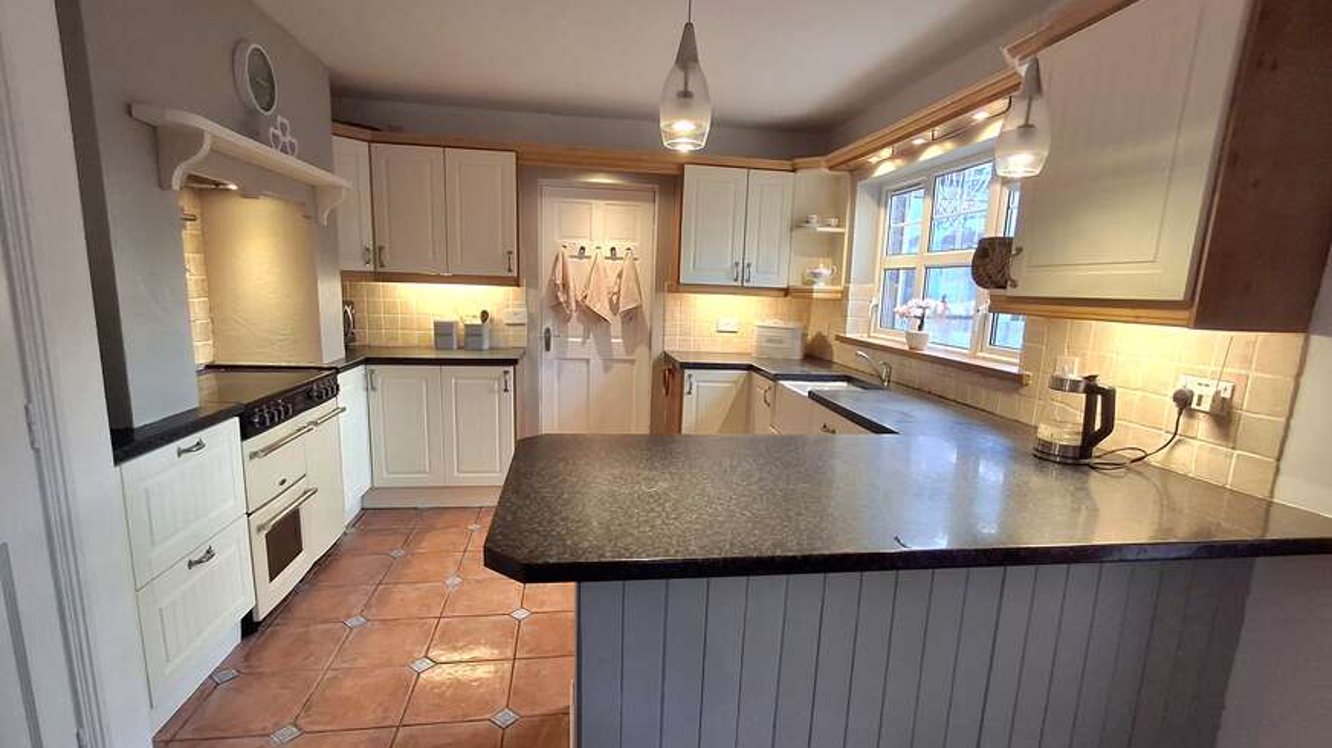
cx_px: 663
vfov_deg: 60.8
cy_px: 413
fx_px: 636
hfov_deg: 92.7
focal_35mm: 18
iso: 100
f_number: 2.2
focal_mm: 1.64
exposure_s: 1/50
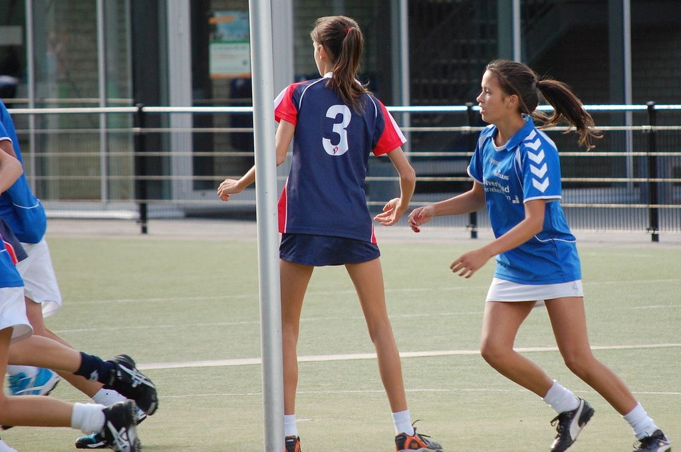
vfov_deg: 4.6
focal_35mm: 300
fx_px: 5668
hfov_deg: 6.9
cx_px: 340
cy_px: 226
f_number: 5.6
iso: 640
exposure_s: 1/500
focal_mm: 200
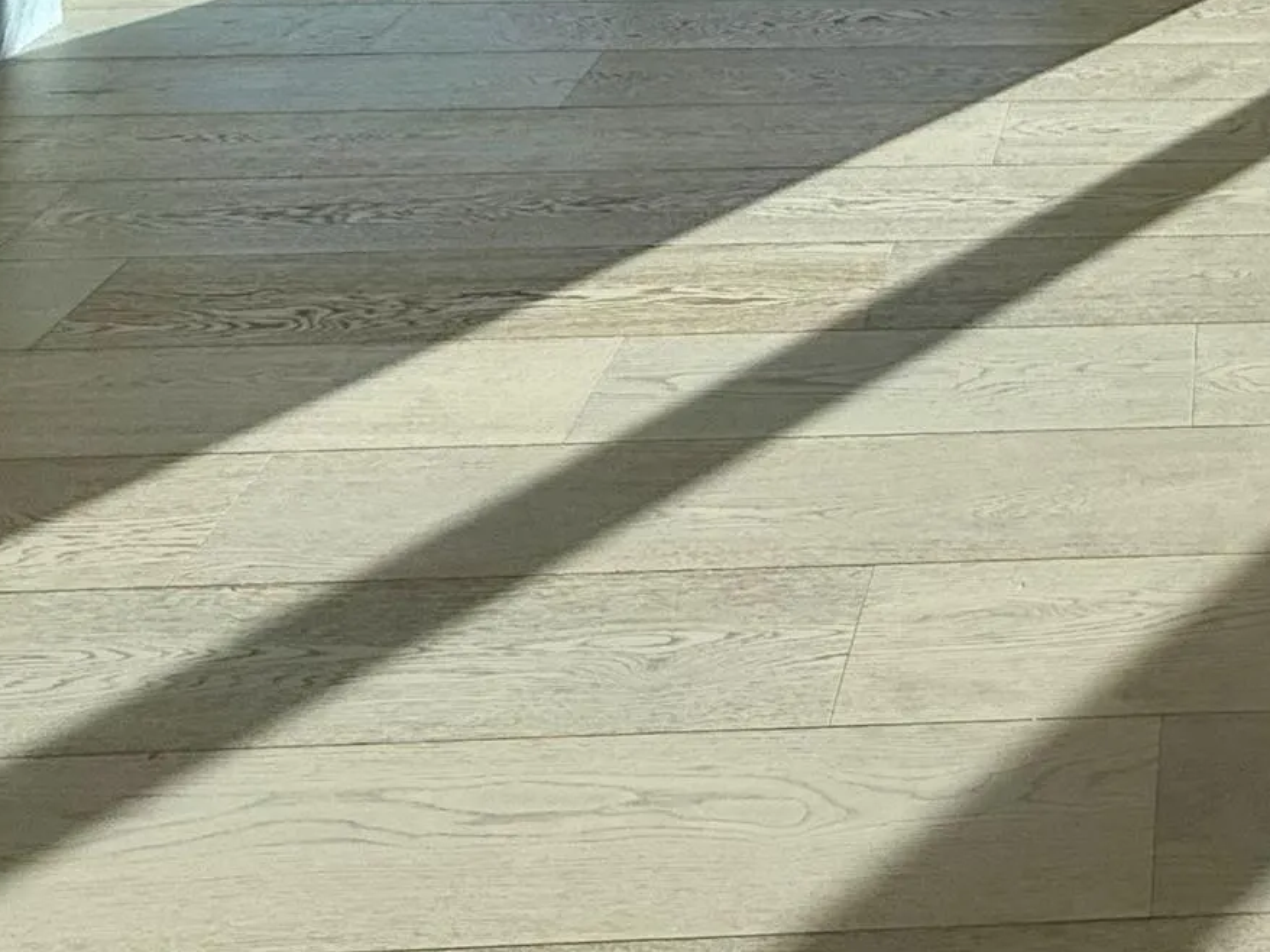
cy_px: -616
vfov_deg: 22.2
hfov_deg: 34.1
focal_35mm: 49
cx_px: 1377
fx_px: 1797
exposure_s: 1/1572
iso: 64
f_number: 2.2
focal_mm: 2.22
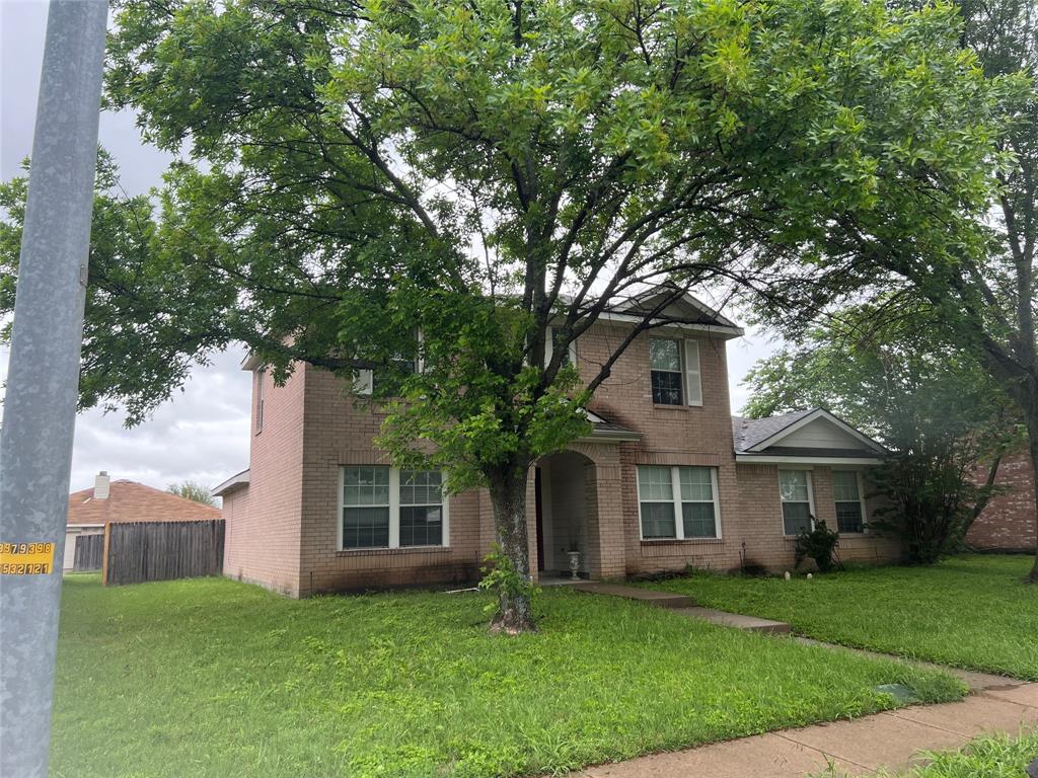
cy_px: 389
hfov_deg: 67.3
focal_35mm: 26
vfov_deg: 53.1
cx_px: 519
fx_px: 780
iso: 50
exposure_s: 1/887
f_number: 1.5
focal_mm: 5.7
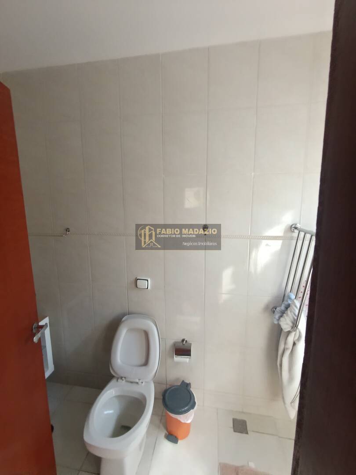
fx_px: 219
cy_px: 238
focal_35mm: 16
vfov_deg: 94.5
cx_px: 178
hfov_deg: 78.1
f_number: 2.2
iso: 250
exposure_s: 1/120
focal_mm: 1.65
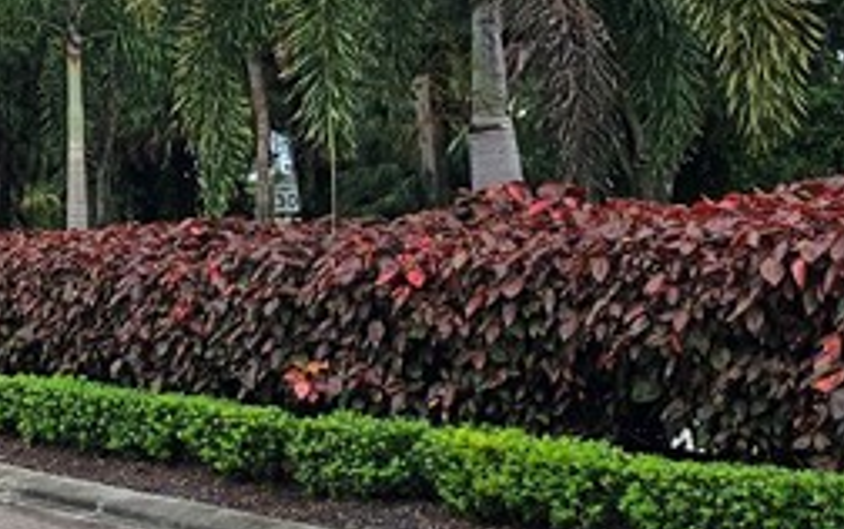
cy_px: -33
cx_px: -174
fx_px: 2279
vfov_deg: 13.0
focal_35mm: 99
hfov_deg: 19.7
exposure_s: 1/690
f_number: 1.7
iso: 10
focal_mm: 6.3
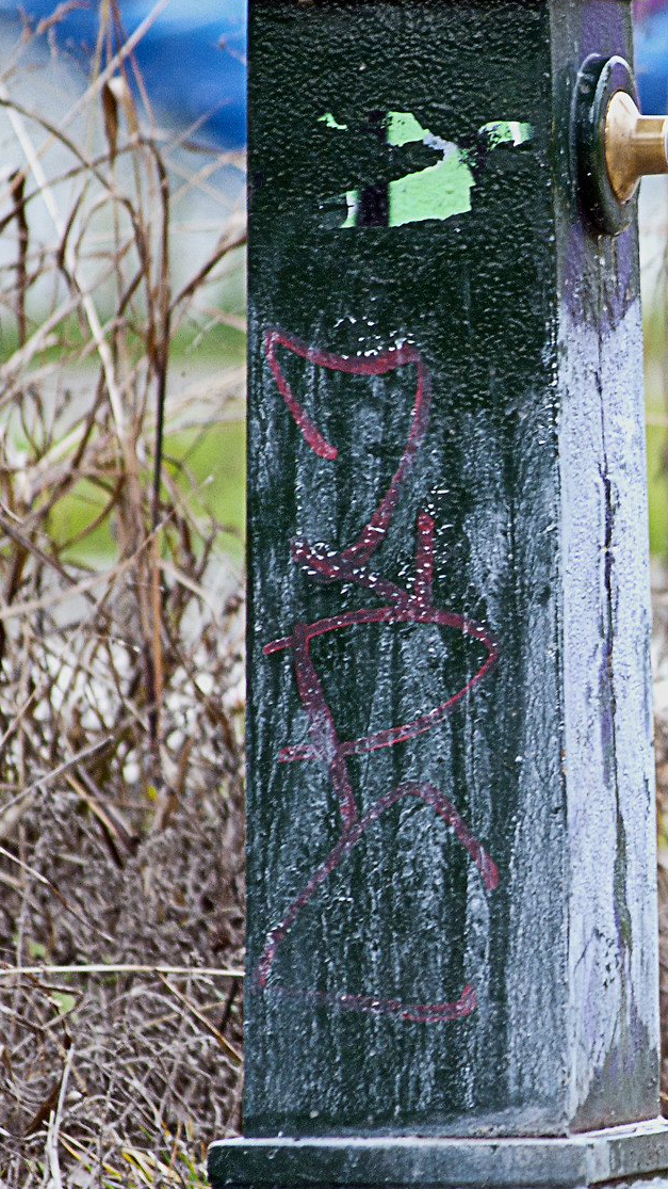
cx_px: 799
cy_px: 658
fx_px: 14398
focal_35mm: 457
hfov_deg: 2.7
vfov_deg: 4.7
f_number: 5
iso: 200
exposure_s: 1/60
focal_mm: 135
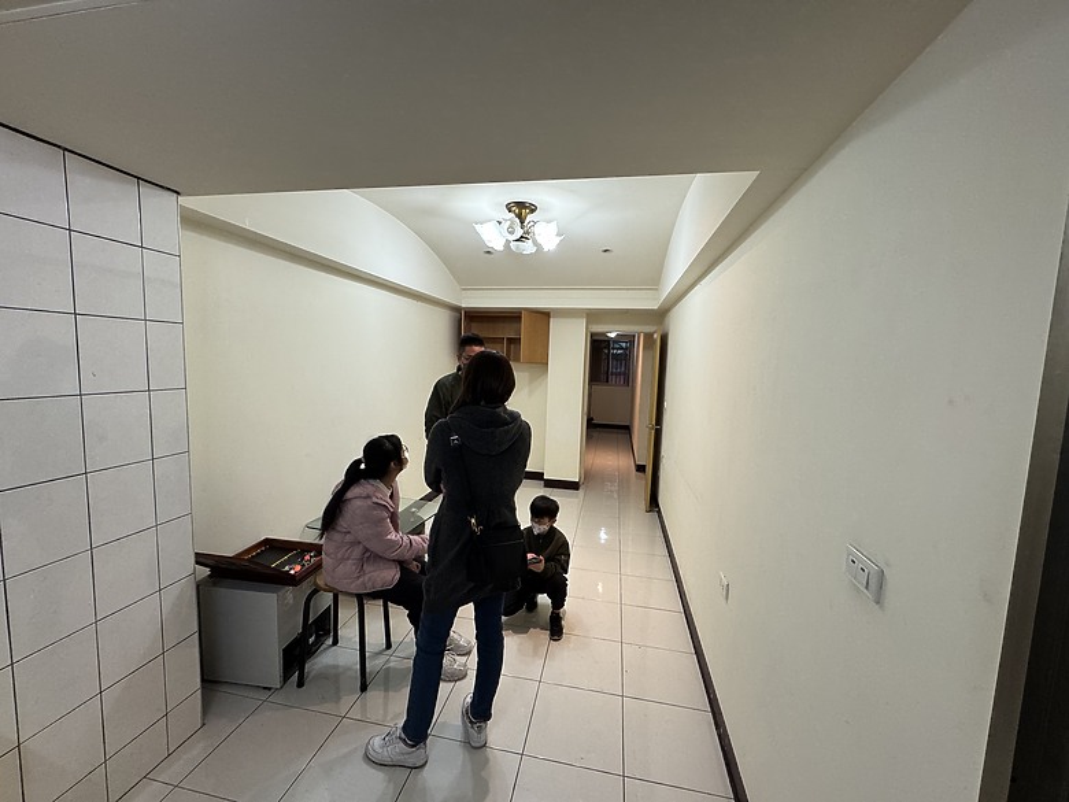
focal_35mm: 14
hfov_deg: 102.1
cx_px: 534
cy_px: 401
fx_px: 432
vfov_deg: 85.7
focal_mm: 2.22
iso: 200
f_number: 2.2
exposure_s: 1/120
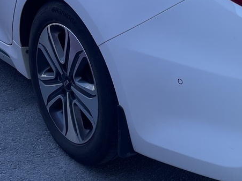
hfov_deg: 23.3
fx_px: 580
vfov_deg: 17.3
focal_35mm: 83
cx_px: 188
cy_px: -4
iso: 32
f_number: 1.6
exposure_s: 1/612
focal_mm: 4.2
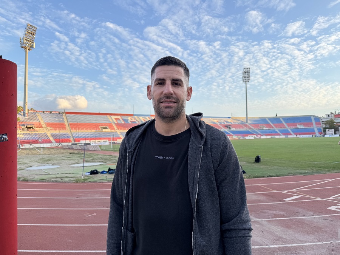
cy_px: 128
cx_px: 170
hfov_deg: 71.6
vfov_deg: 56.8
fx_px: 236
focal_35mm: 24
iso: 80
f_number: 1.78
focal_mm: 6.76
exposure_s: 1/802
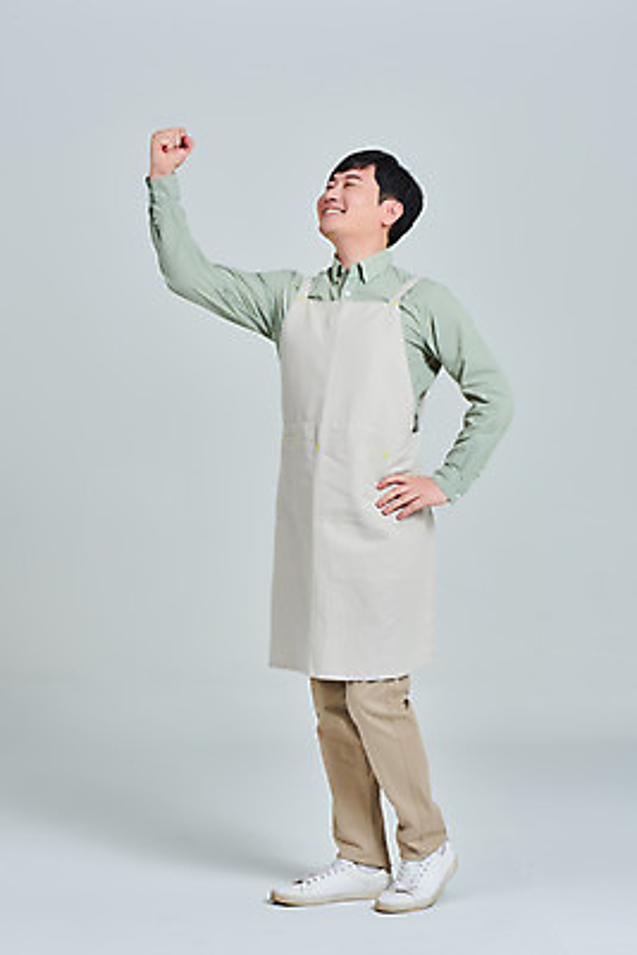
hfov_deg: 18.2
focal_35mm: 75
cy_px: 478
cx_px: 318
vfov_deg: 27.0
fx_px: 1989
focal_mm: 75
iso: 100
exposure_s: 1/125
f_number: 14
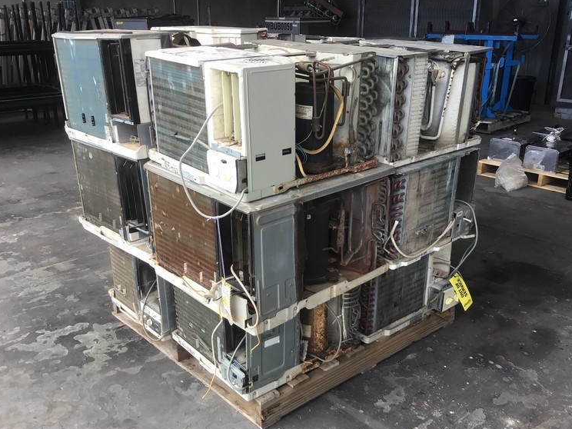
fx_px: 562
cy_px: 231
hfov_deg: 53.9
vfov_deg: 41.8
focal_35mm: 34
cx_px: 298
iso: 25
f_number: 2.4
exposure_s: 1/108
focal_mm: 3.3
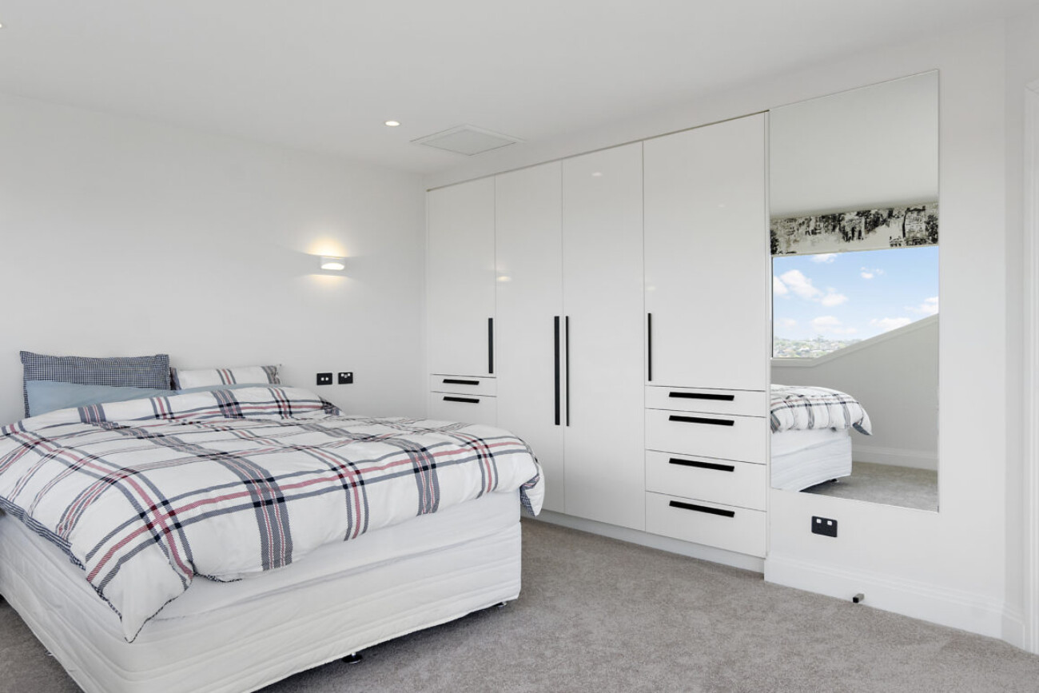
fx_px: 462
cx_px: 520
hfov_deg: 96.7
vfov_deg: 73.8
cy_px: 346
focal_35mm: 16
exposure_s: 1/400
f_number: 7.1
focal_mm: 16
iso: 1250
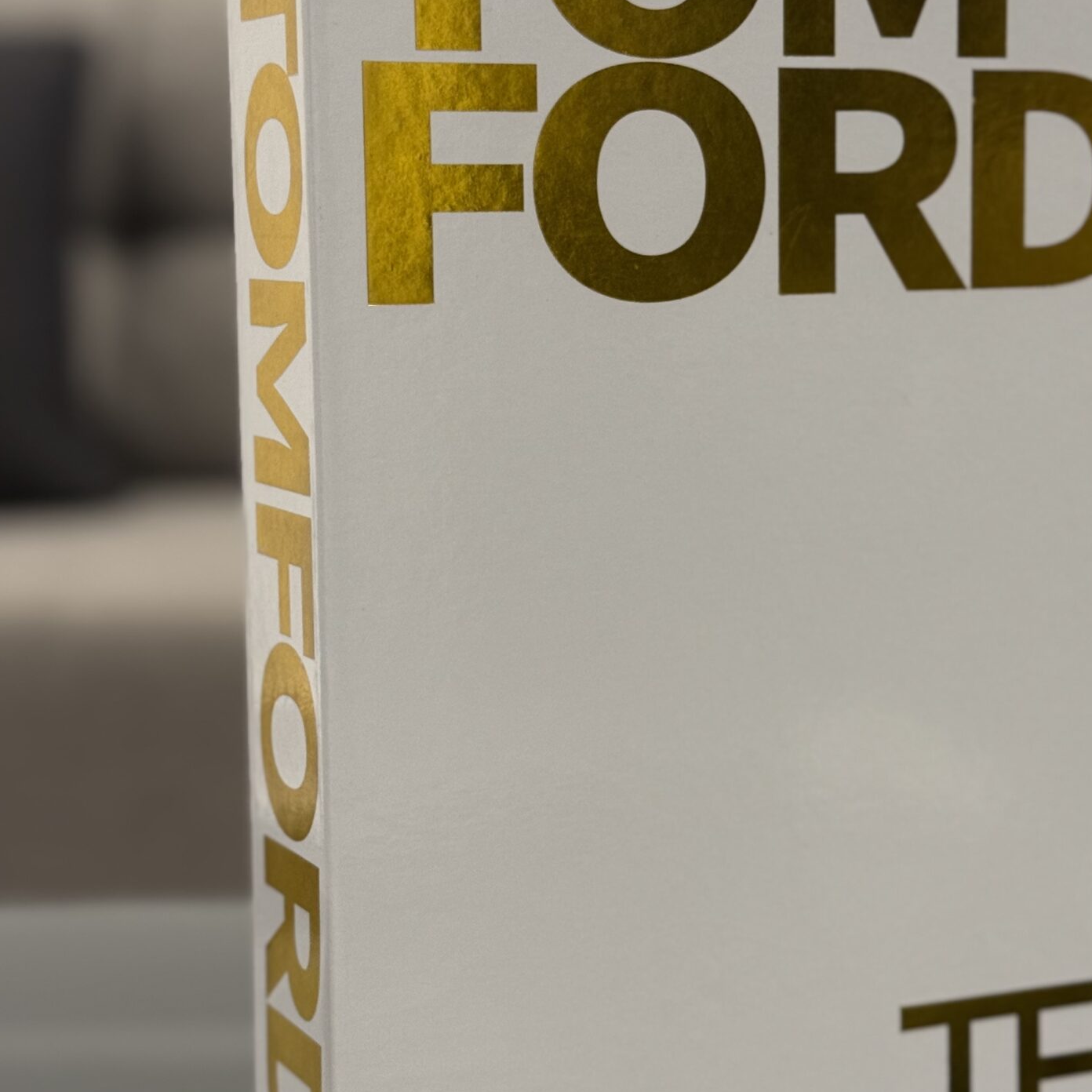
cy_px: 537
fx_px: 2784
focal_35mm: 78
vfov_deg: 22.2
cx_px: 684
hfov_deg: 22.1
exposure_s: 1/50
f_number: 1.78
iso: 100
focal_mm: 6.76
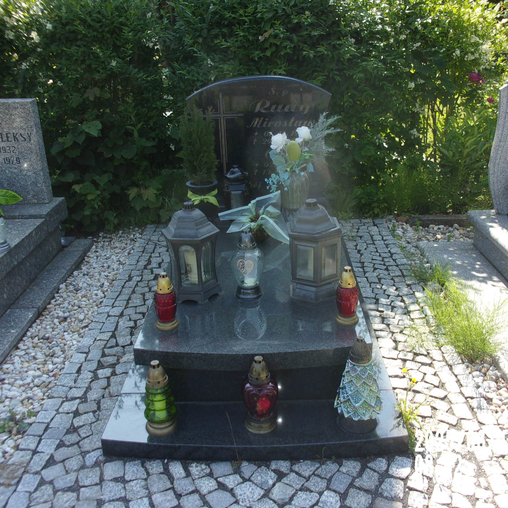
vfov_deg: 48.4
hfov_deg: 48.4
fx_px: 565
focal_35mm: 34
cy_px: 249
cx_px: 264
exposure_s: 1/200
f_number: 3.9
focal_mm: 5.1
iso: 80
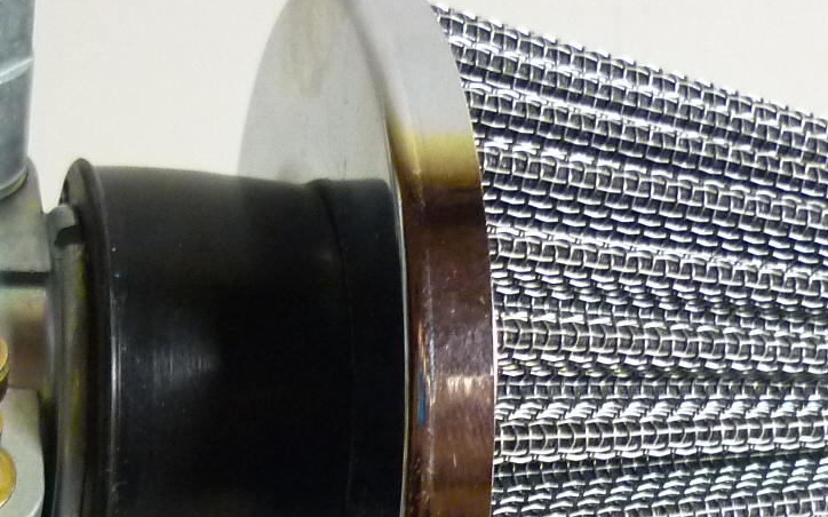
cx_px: 137
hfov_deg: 20.7
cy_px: 546
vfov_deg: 13.0
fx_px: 2233
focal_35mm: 99
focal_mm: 5.5
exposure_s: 1/30
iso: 320
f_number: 2.8
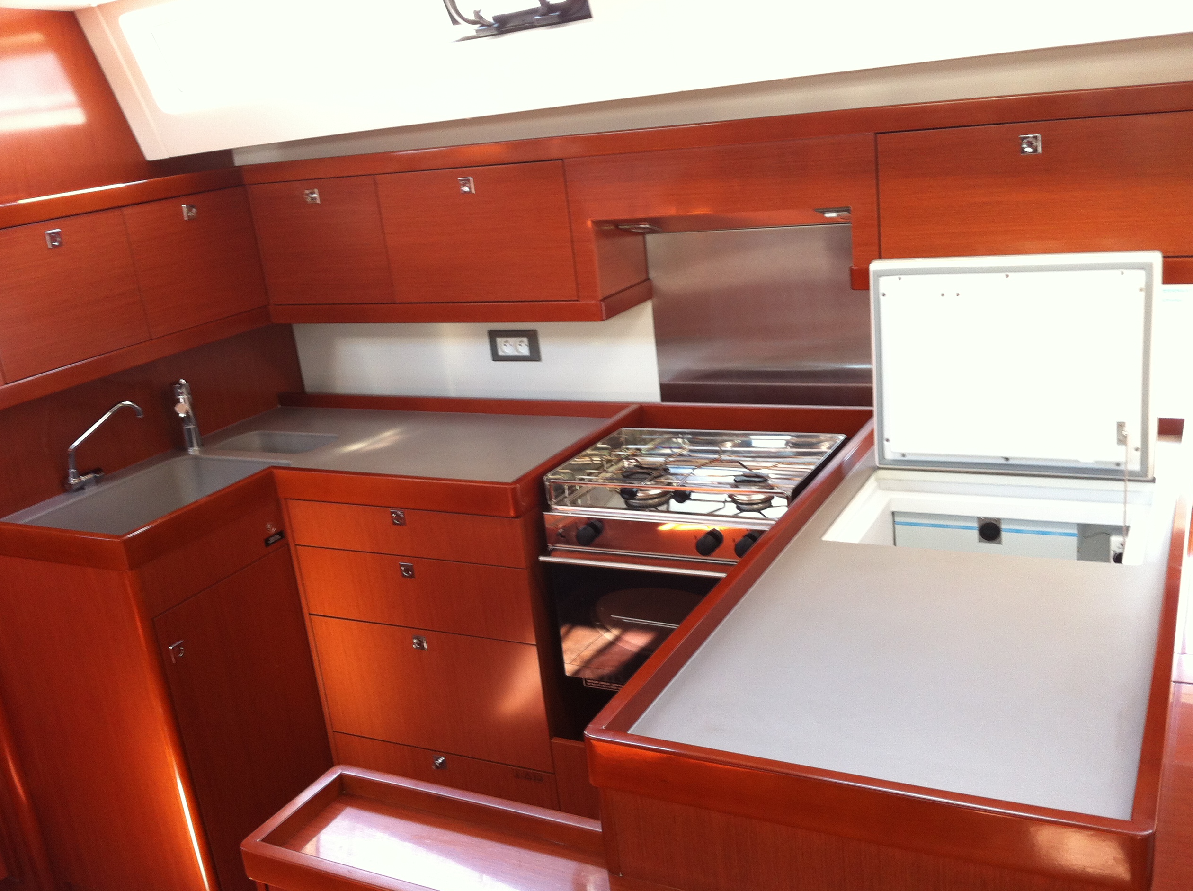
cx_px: 605
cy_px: 452
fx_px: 1239
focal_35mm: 36
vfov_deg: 39.6
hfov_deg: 51.4
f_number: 2.8
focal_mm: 3.85
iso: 80
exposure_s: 1/15
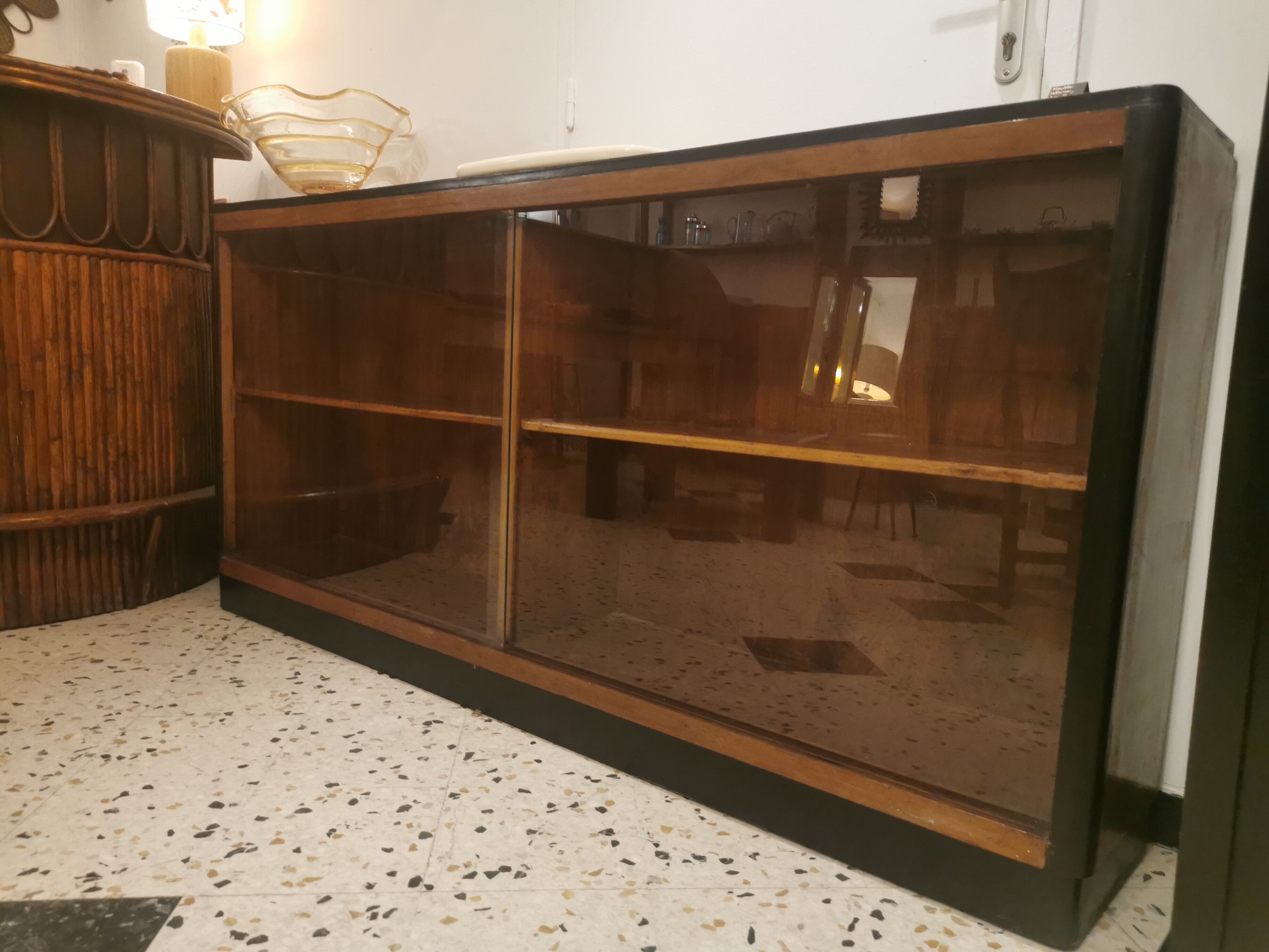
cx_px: 634
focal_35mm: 27
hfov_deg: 65.3
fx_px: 990
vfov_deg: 51.4
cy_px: 476
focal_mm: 5.58
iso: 250
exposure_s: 1/33.3
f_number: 1.8
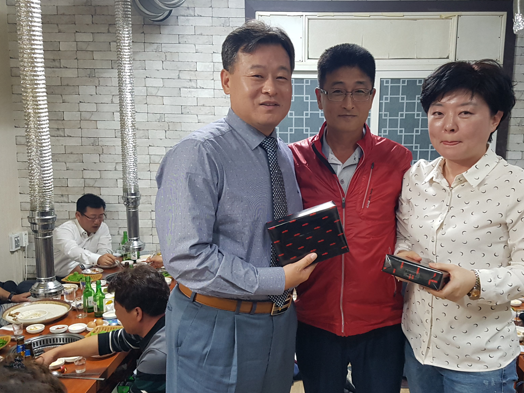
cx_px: 322
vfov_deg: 41.8
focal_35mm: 34
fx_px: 515
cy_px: 193
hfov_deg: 53.5
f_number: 1.7
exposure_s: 1/24
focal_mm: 4.2
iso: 250
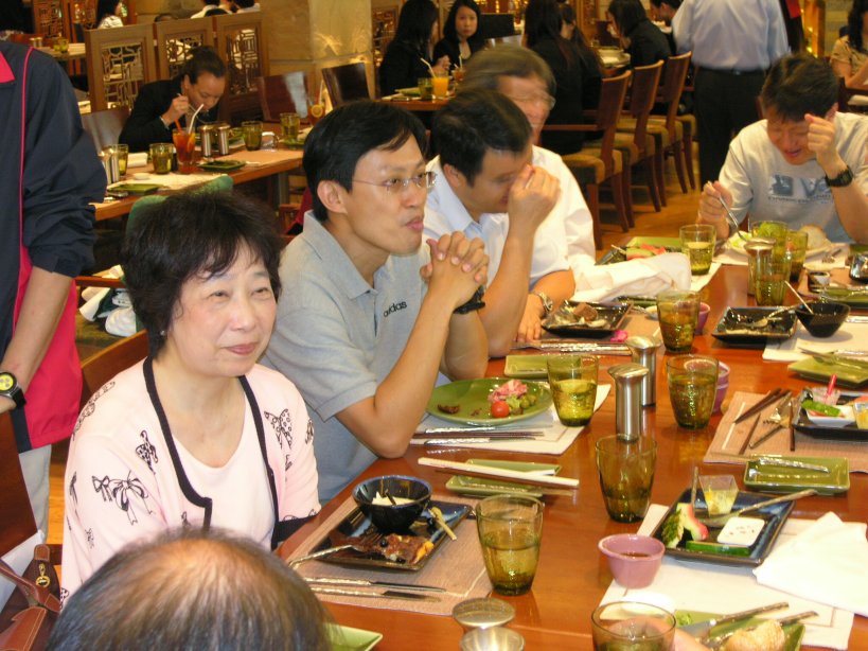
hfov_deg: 32.2
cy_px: 326
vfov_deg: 24.4
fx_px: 1504
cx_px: 434
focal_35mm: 60
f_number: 4
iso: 200
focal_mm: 15.2
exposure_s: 1/8.8
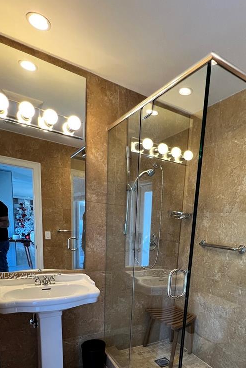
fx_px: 225
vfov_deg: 73.0
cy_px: 276
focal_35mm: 22
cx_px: 168
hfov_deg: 55.8
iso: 250
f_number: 1.8
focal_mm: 1.57
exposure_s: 1/120
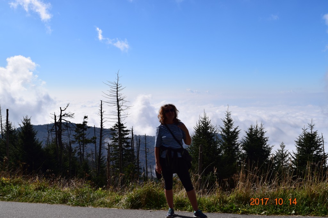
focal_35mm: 38
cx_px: 164
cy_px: 109
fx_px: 342
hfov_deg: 51.3
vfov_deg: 35.5
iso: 200
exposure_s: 1/640
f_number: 11
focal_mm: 25
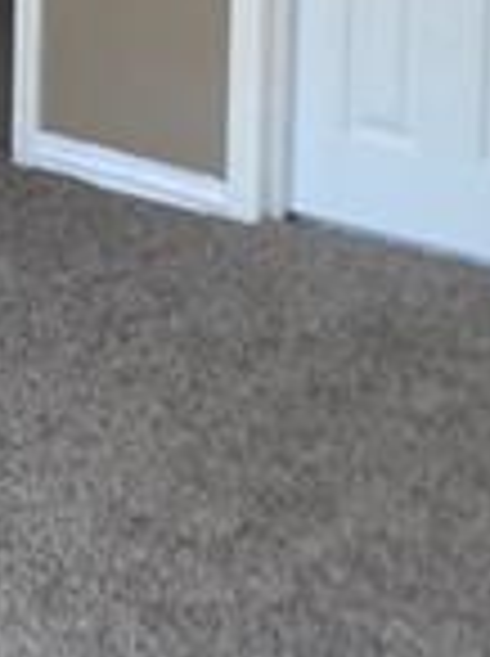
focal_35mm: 137
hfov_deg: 10.7
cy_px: -238
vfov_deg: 13.8
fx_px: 2593
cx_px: -45
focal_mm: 4.25
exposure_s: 1/121
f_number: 1.8
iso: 125
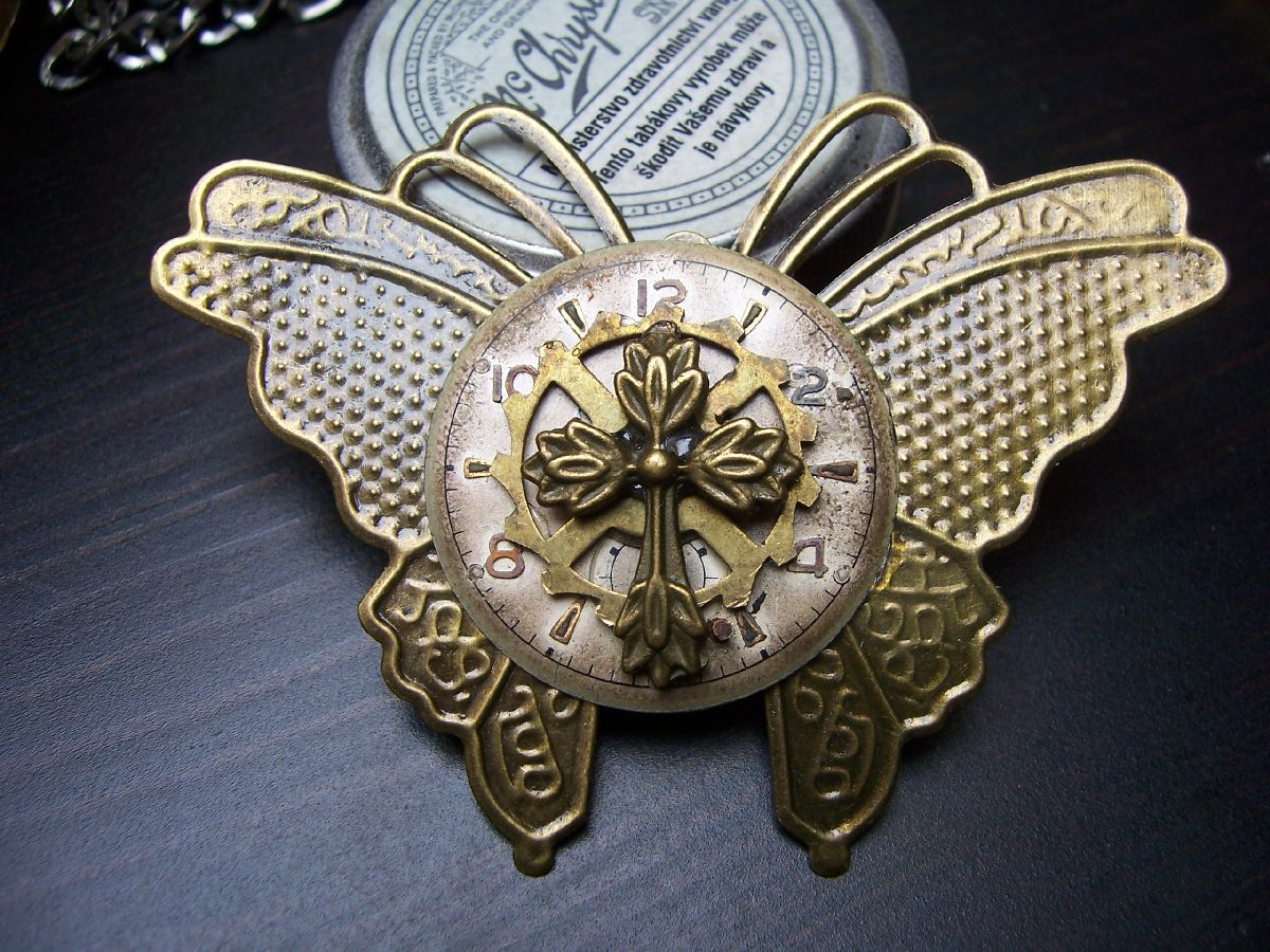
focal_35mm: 36
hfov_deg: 51.4
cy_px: 476
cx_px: 635
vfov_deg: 39.7
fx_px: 1321
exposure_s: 1/90
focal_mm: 6
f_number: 3
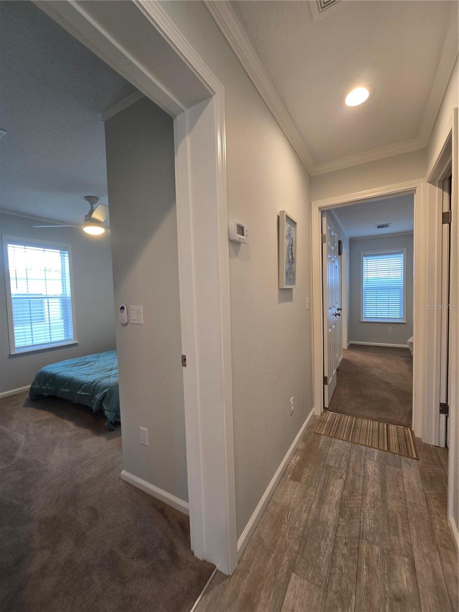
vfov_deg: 106.2
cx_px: 230
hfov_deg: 89.9
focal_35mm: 13
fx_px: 230
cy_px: 306
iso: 80
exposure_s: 1/60
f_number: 2.2
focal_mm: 2.2
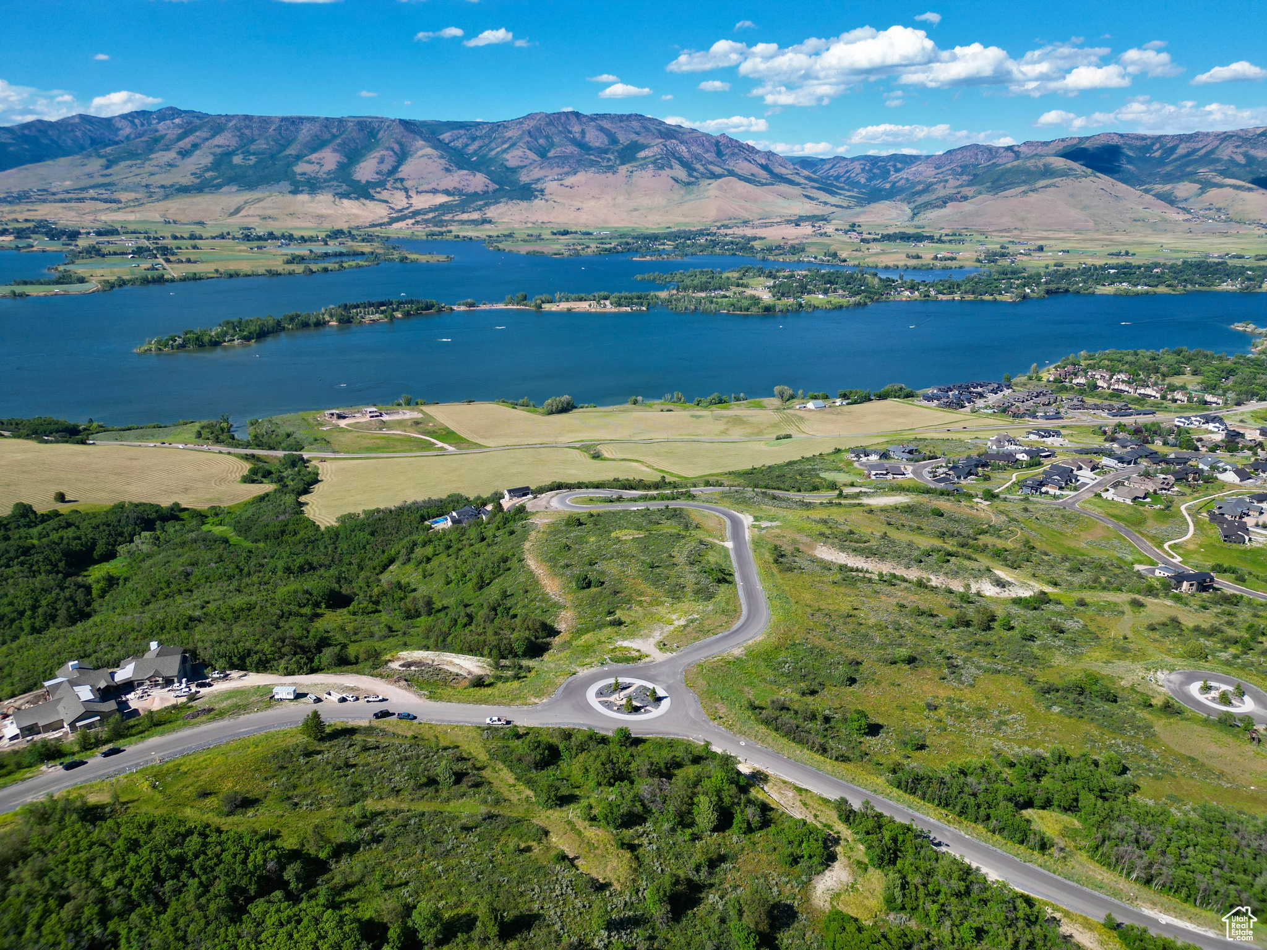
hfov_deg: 71.6
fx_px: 878
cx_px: 634
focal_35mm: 24
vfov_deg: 56.8
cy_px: 475
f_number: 1.7
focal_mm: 6.72
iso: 110
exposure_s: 1/2500
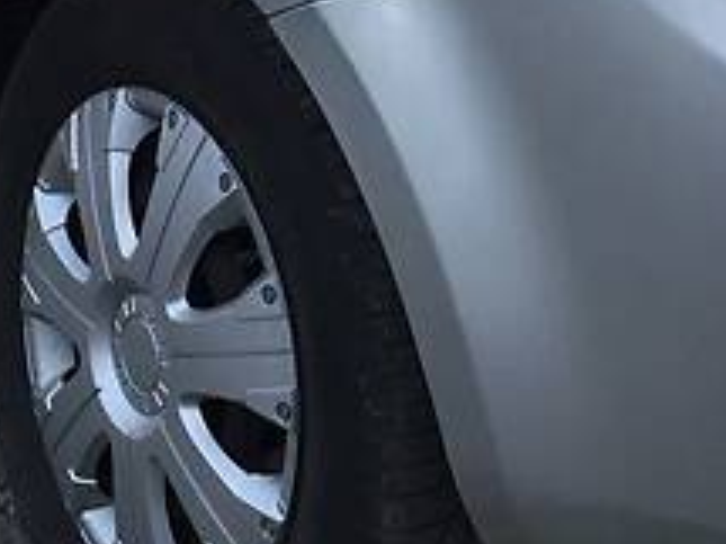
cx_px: 544
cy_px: -166
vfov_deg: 13.2
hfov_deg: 18.1
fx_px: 2264
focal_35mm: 108
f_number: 2.2
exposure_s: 1/33
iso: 32
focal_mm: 4.2
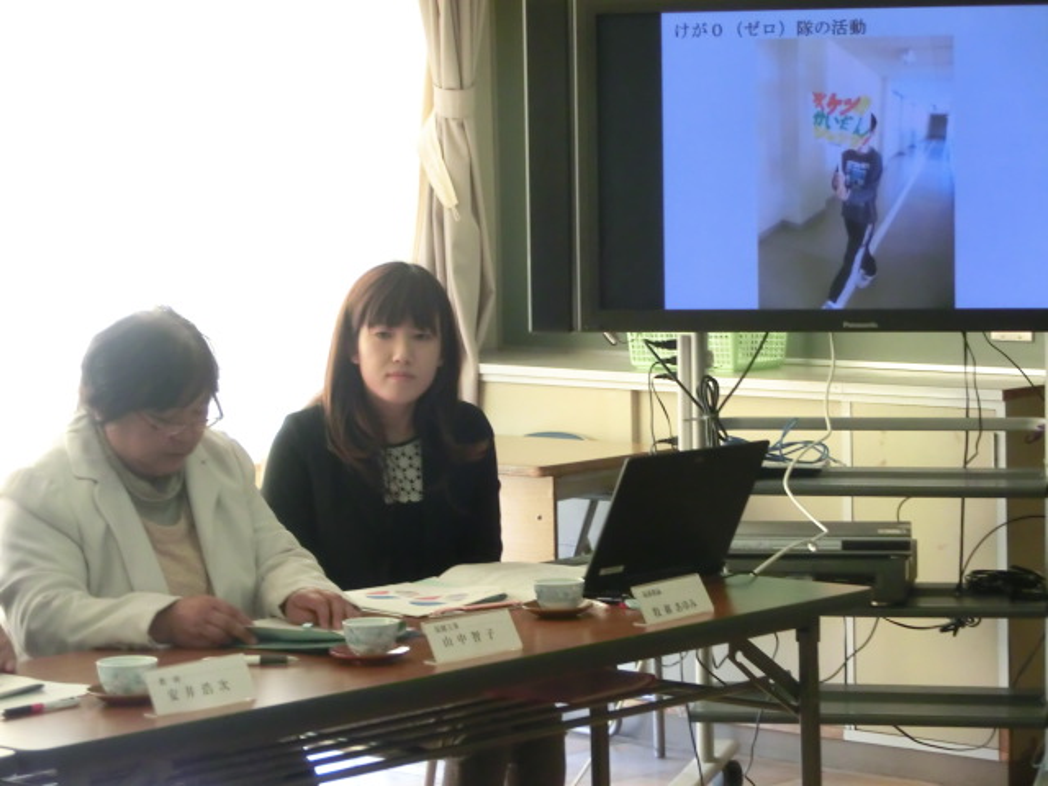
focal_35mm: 124
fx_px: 3754
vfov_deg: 12.0
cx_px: 524
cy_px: 393
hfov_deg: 15.9
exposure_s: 1/60
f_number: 5.7
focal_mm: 21.94
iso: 400
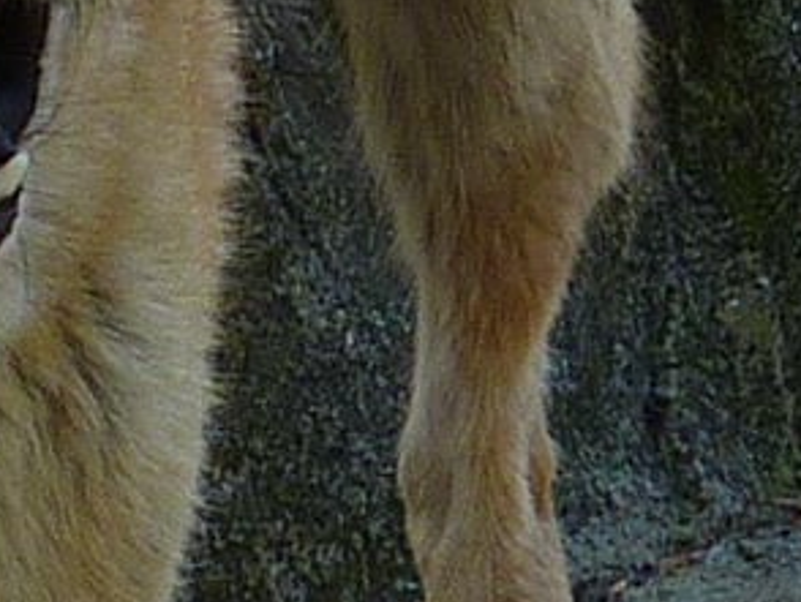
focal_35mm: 761
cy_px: 191
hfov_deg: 2.6
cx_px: -343
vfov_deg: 2.0
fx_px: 17624
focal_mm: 12.8
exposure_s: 1/160
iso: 80
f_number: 4.2
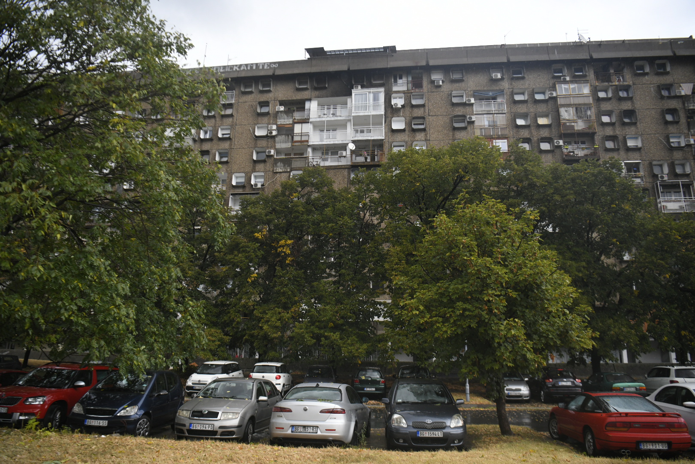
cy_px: 232
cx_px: 348
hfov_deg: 73.7
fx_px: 463
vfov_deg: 53.1
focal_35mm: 24
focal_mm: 24
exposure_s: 1/5000
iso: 1000
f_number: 2.8
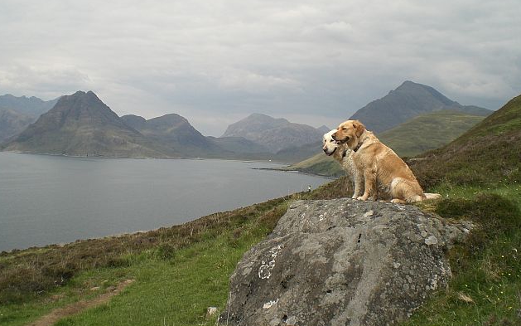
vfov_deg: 31.2
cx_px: 260
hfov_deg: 48.2
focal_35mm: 41
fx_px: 582
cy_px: 163
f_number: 4.4
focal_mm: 6.3
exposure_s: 1/500
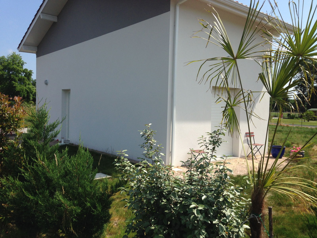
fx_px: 302
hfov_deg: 55.4
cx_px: 158
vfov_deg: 42.9
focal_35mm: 33
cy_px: 119
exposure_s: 1/1938
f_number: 2.4
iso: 50
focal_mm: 4.12
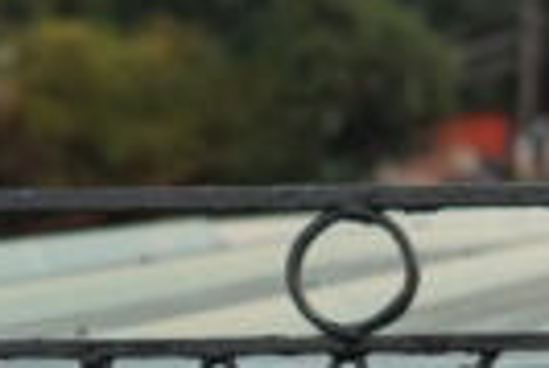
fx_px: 4192
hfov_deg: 7.1
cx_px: 1280
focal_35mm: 275
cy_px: -254
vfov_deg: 5.0
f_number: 4
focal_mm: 35
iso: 100
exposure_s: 1/60
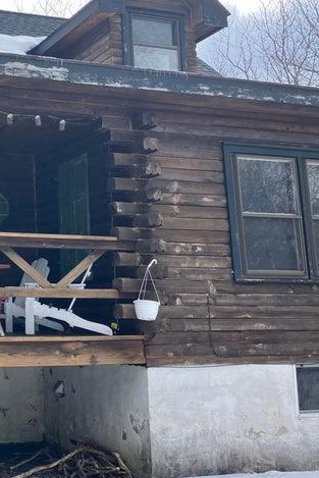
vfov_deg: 37.3
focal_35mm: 53
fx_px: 704
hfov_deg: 23.8
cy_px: 179
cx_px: -37
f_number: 1.8
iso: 32
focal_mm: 3.99
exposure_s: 1/725
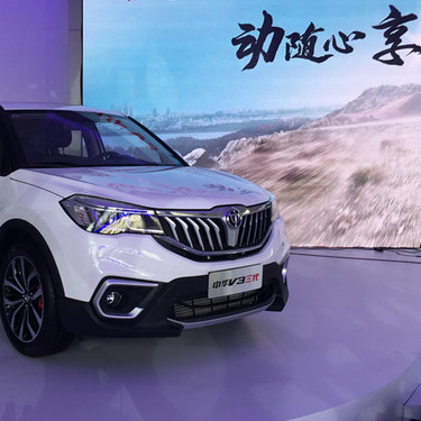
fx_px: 564
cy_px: 179
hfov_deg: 40.1
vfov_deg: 40.8
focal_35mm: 41
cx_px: 119
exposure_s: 1/100
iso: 32
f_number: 2.2
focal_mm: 4.15
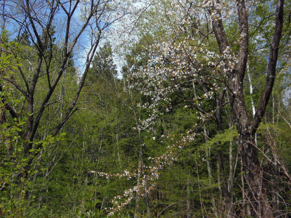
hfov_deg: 44.8
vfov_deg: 34.3
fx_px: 353
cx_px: 146
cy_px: 109
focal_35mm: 42
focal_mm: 7.8
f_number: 3.6
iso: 64
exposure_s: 1/500
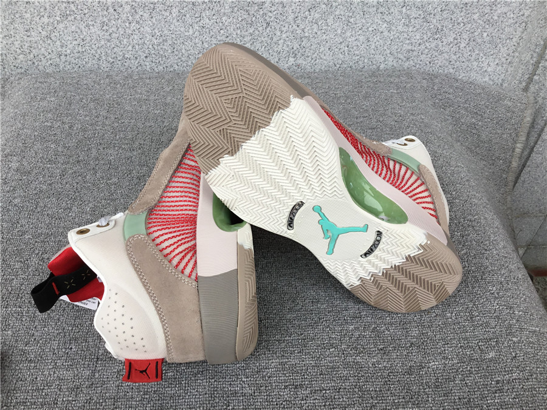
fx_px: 490
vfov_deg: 45.4
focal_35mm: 31
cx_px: 274
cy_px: 205
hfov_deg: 58.4
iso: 25
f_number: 2.4
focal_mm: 3.3
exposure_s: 1/100
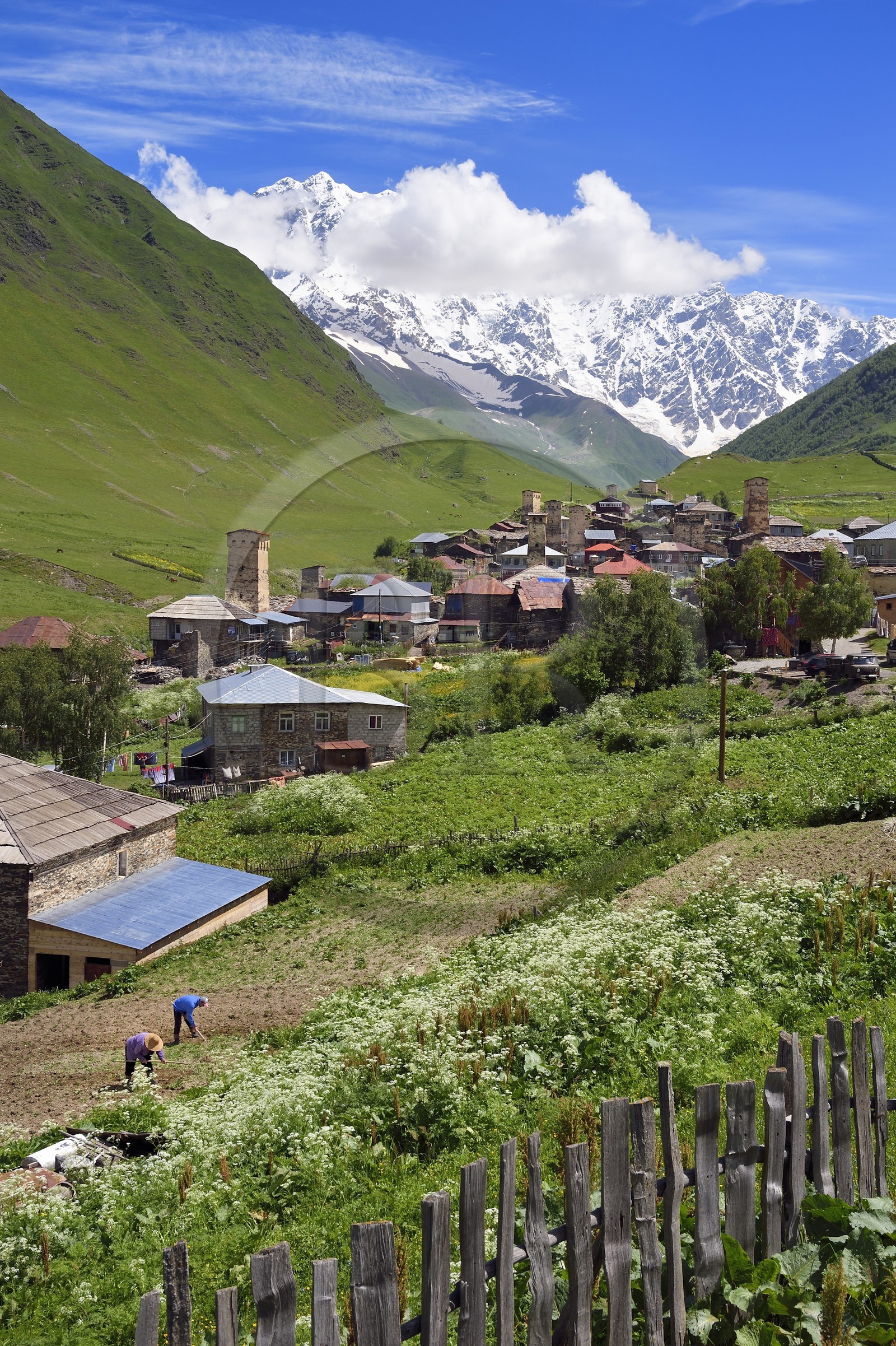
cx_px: 448
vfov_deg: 48.5
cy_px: 673
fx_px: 1495
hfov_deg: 33.4
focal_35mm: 40
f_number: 13
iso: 200
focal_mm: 40
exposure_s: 1/320
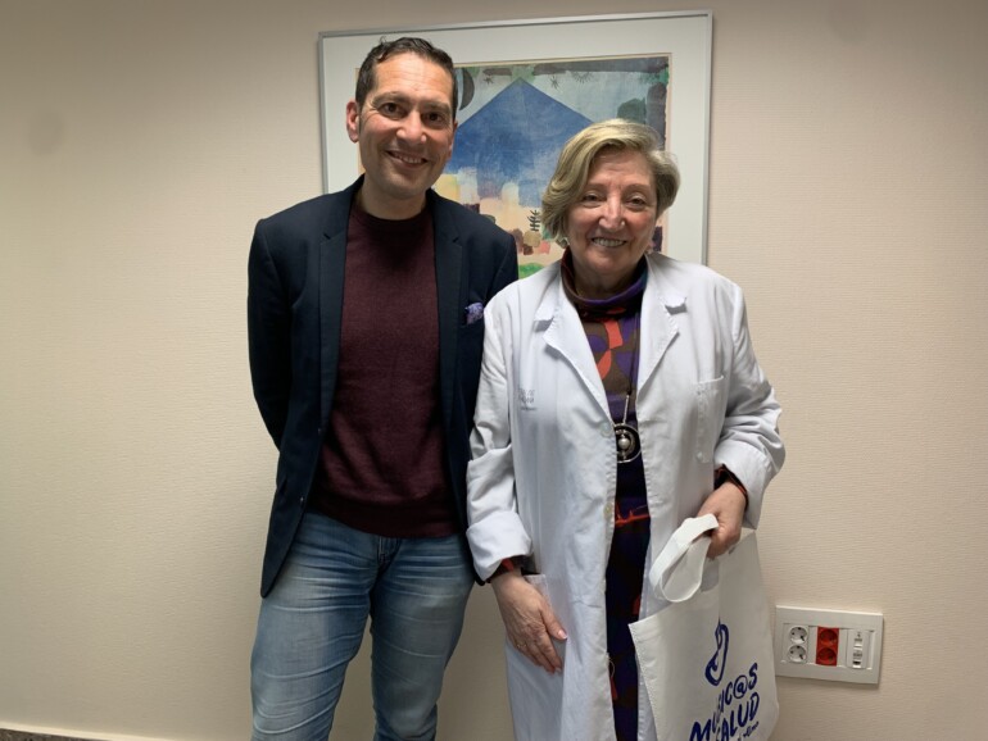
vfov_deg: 53.1
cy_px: 370
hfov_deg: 67.3
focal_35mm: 26
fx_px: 742
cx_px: 494
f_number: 1.8
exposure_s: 1/50
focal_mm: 4.25
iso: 64
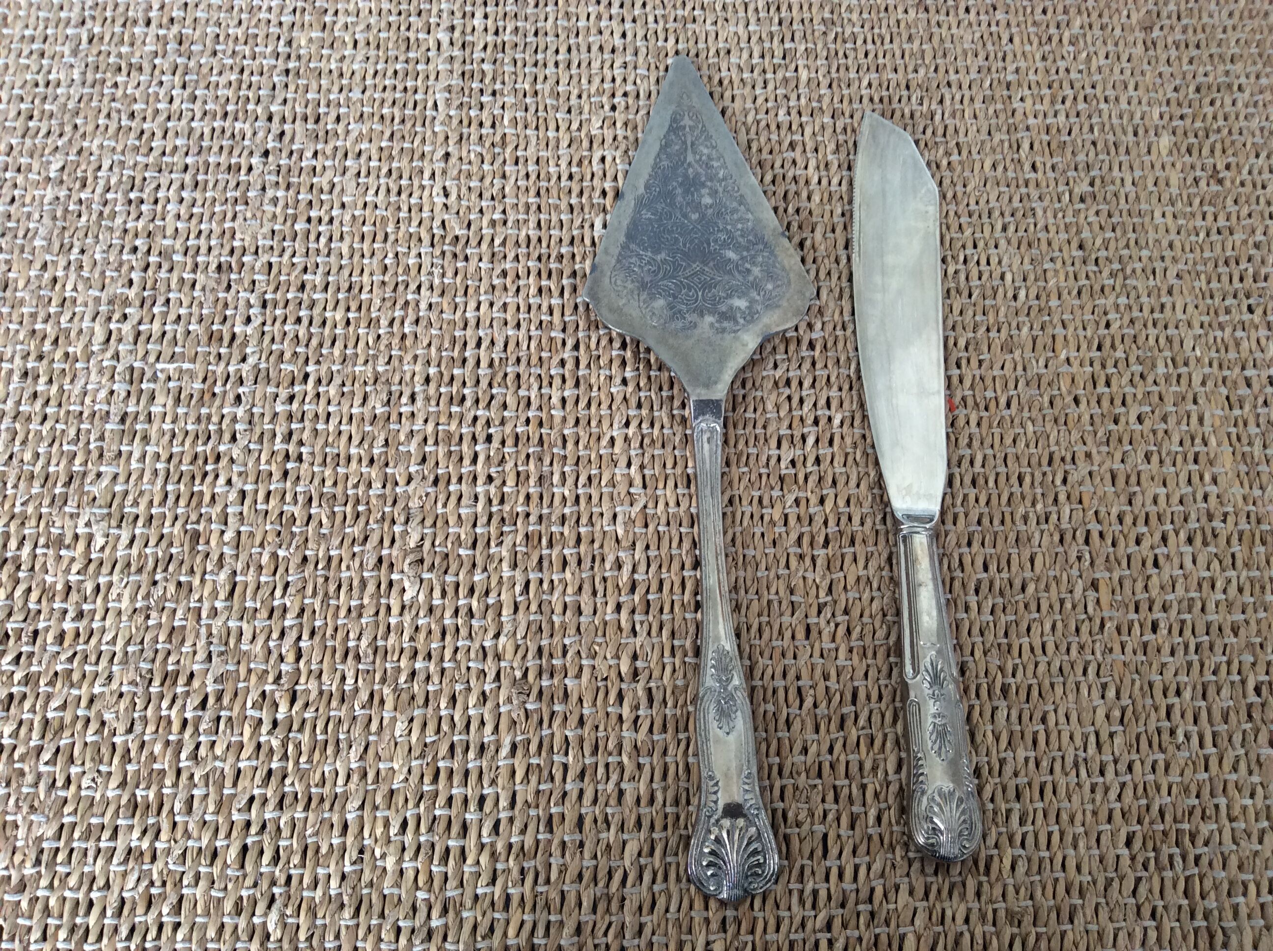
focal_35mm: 32
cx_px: 636
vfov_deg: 44.1
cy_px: 476
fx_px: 1175
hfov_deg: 56.9
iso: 64
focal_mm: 3.3
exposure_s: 1/25
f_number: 2.4
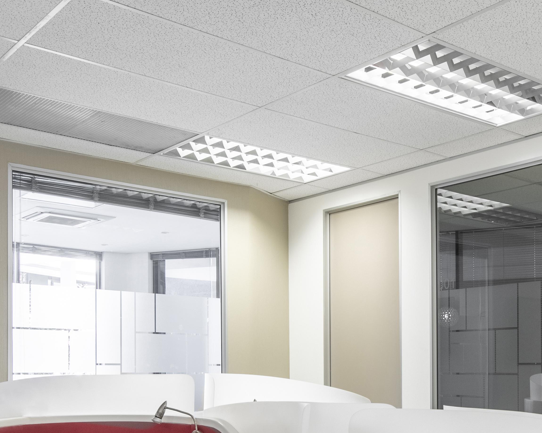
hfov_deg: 37.5
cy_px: 371
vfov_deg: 29.8
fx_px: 786
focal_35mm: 49
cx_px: 371
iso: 500
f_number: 13
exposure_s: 1/50
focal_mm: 20
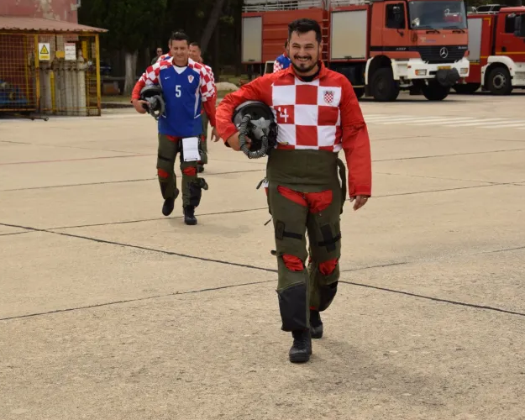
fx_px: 1383
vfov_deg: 17.3
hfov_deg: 21.5
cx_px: 271
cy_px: 210
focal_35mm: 89
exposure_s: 1/320
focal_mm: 52
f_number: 9
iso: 100
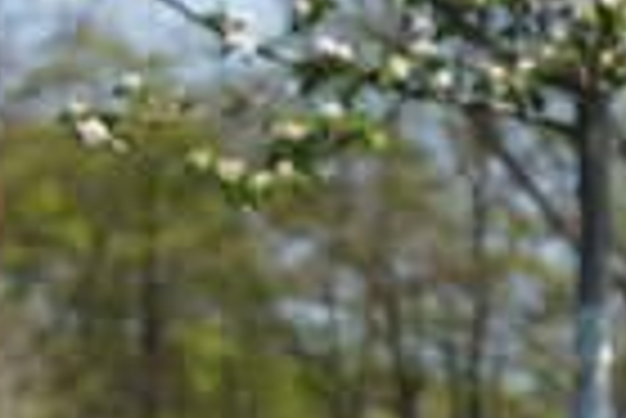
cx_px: -1004
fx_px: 7433
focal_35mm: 427
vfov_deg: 3.2
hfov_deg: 4.7
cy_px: 596
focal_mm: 58
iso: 100
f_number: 4
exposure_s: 1/800
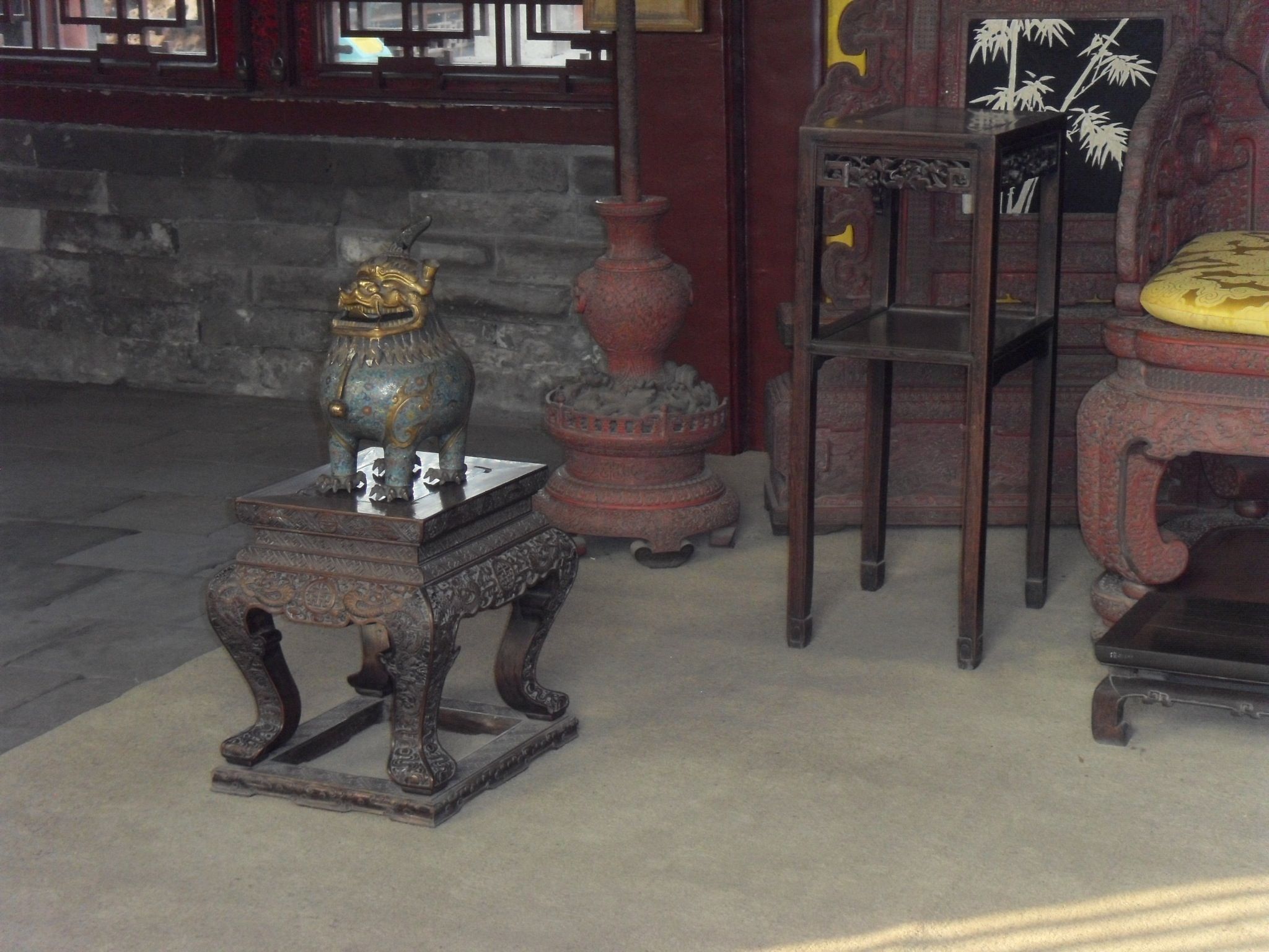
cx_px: 634
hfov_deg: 24.4
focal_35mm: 80
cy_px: 476
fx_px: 2933
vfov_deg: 18.4
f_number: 4.2
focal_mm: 13.7
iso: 400
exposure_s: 1/60
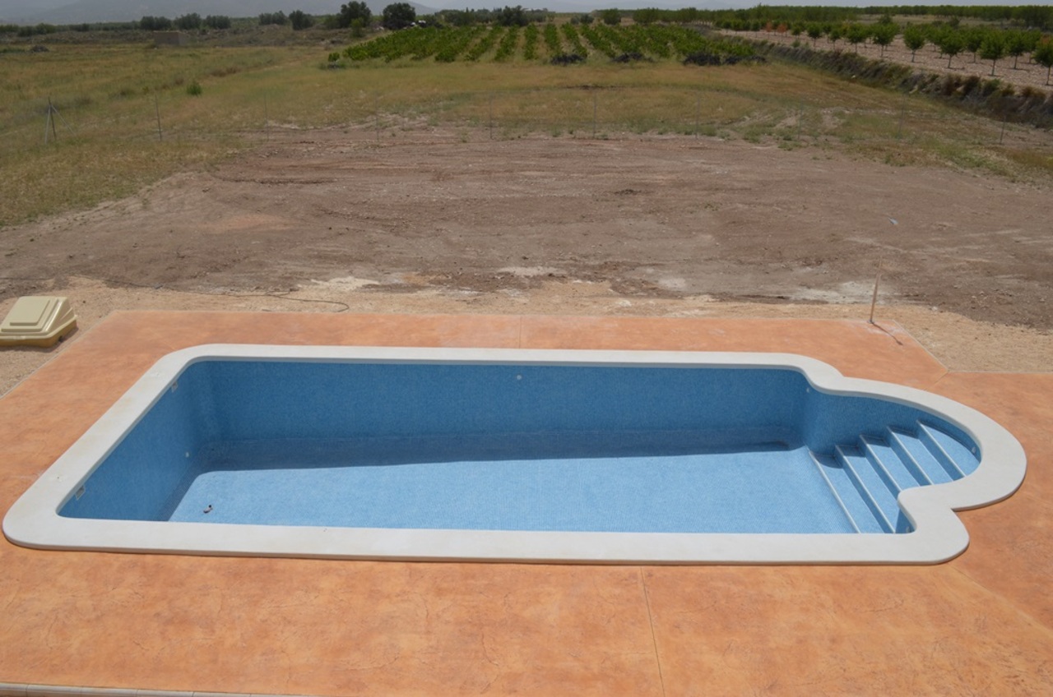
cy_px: 348
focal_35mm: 30
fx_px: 876
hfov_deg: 62.0
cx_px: 526
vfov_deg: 43.4
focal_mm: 20
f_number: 10
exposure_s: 1/400
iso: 100
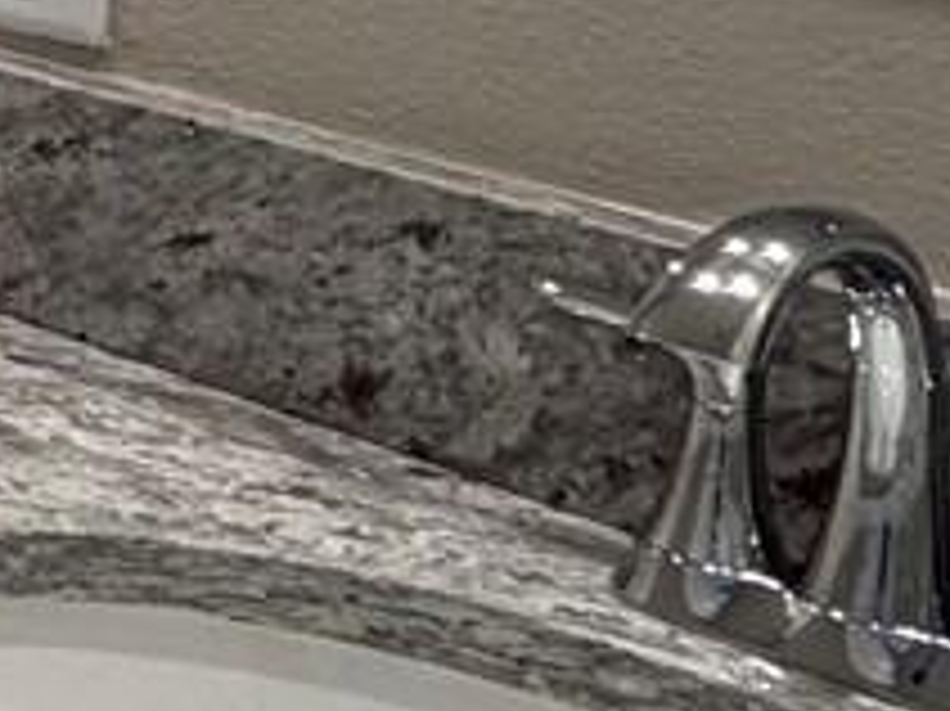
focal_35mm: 106
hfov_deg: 13.1
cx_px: -1427
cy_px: -324
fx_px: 2907
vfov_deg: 13.2
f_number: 2.2
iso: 160
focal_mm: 2.22
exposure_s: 1/120
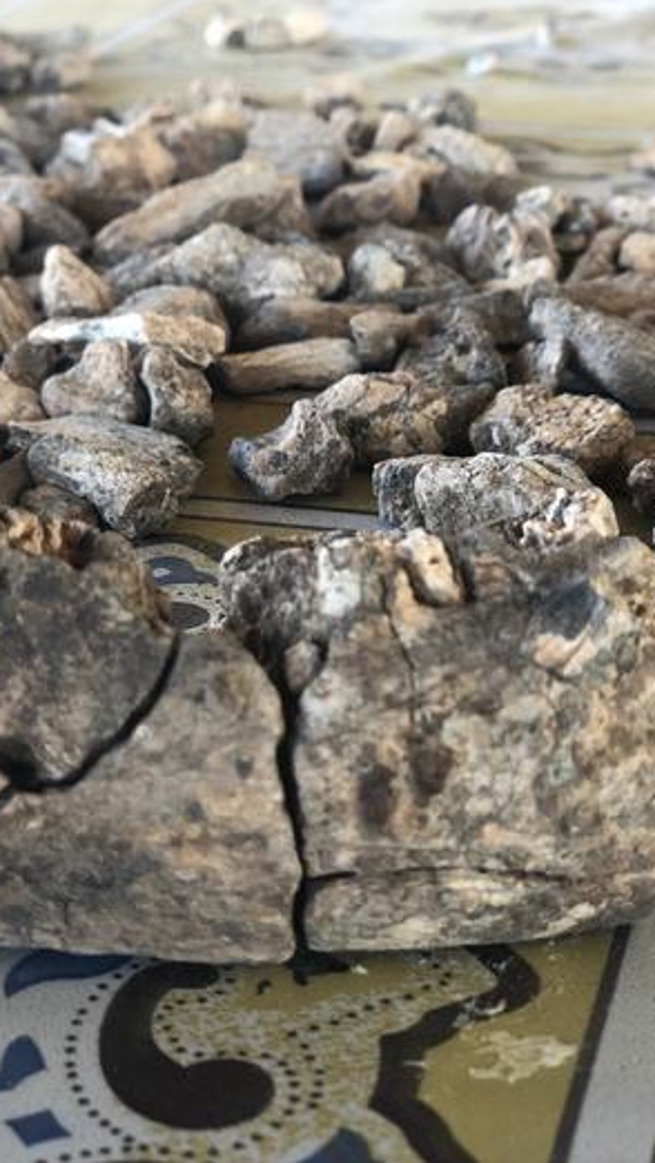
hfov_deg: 15.9
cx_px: 328
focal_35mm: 76
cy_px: 580
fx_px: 2344
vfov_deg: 27.9
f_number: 2.4
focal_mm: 6
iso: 20
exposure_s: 1/60
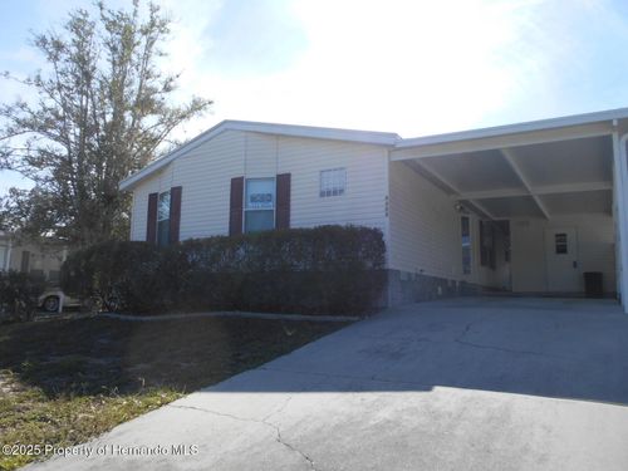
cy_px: 236
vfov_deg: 53.1
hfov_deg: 67.3
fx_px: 472
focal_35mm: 26
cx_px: 314
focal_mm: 4.6
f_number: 3.2
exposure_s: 1/800
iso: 80
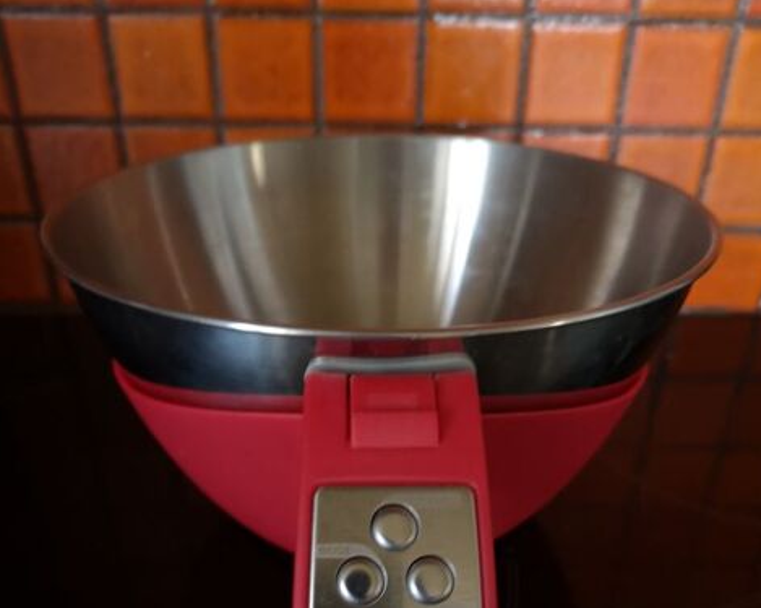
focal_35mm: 36
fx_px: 811
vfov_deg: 39.9
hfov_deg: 50.3
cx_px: 388
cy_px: 460
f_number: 1.8
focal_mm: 5.58
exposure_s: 1/17.1
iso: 640
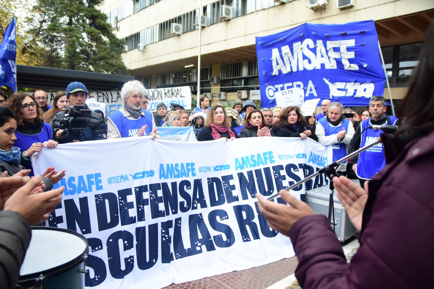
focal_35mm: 26
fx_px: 307
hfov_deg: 70.4
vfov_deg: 50.4
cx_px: 217
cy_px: 144
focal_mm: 17
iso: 640
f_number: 2.8
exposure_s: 1/400
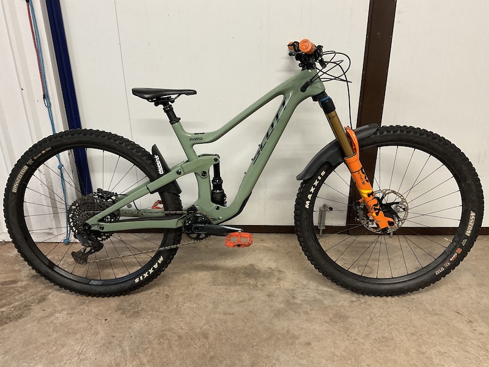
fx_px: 410
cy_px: 184
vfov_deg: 48.2
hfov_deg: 61.7
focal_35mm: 29
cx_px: 244
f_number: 1.8
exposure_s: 1/50
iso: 125
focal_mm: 3
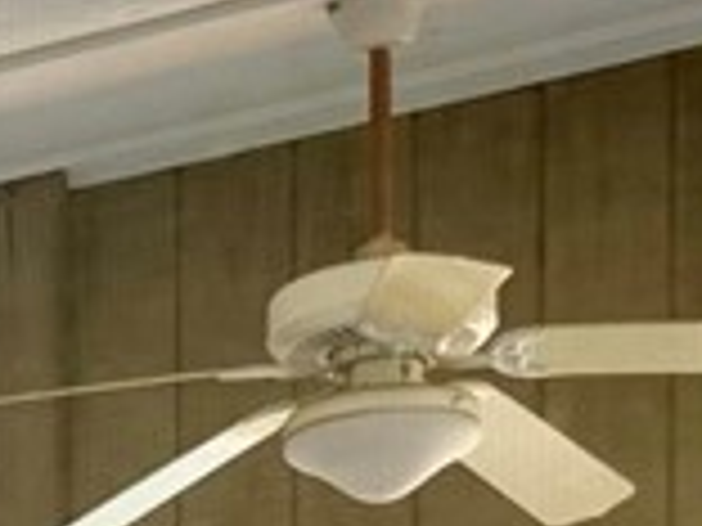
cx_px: -531
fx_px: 3204
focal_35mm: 158
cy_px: 1578
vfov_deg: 8.0
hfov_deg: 11.6
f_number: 1.78
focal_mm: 6.86
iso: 125
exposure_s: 1/169
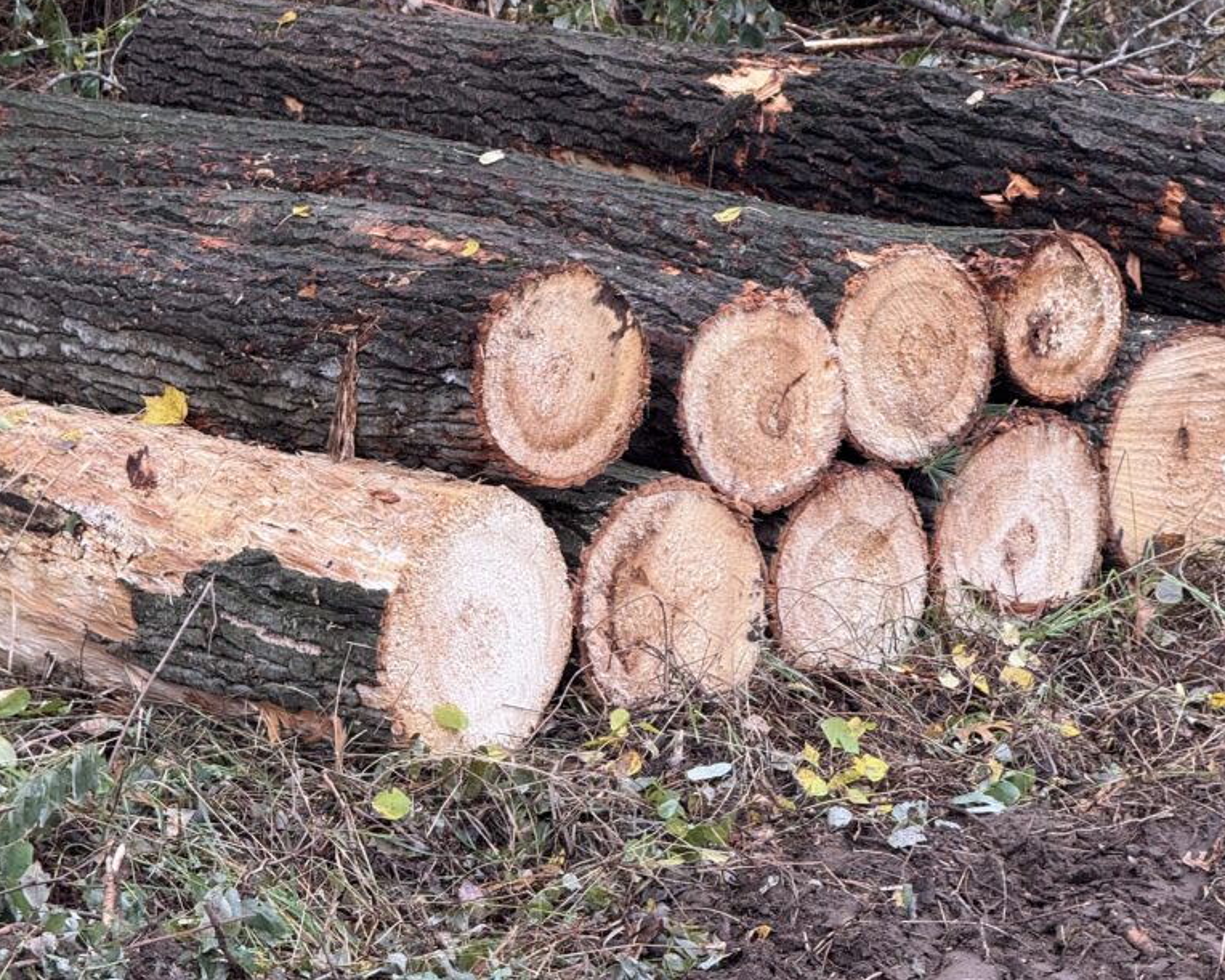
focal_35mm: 157
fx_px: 5691
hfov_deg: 12.3
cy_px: 505
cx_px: 611
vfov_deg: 9.8
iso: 50
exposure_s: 1/100
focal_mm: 15.66
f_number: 2.8
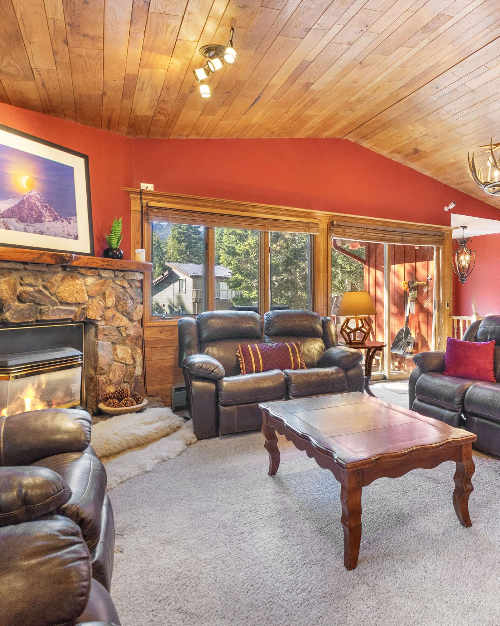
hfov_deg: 57.0
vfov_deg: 72.6
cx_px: 390
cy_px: 314
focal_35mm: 23
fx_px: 426
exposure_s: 1/2.5
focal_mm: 16
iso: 400
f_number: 7.1
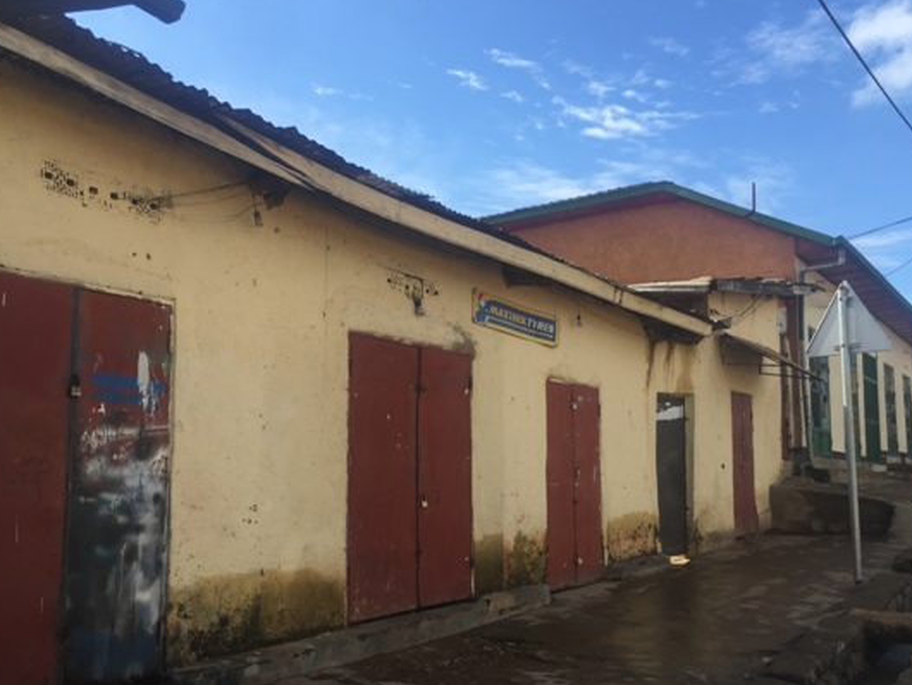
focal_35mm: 35
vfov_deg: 40.6
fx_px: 923
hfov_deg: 52.6
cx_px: 442
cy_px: 404
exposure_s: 1/1068
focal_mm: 4.15
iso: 32
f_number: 2.2
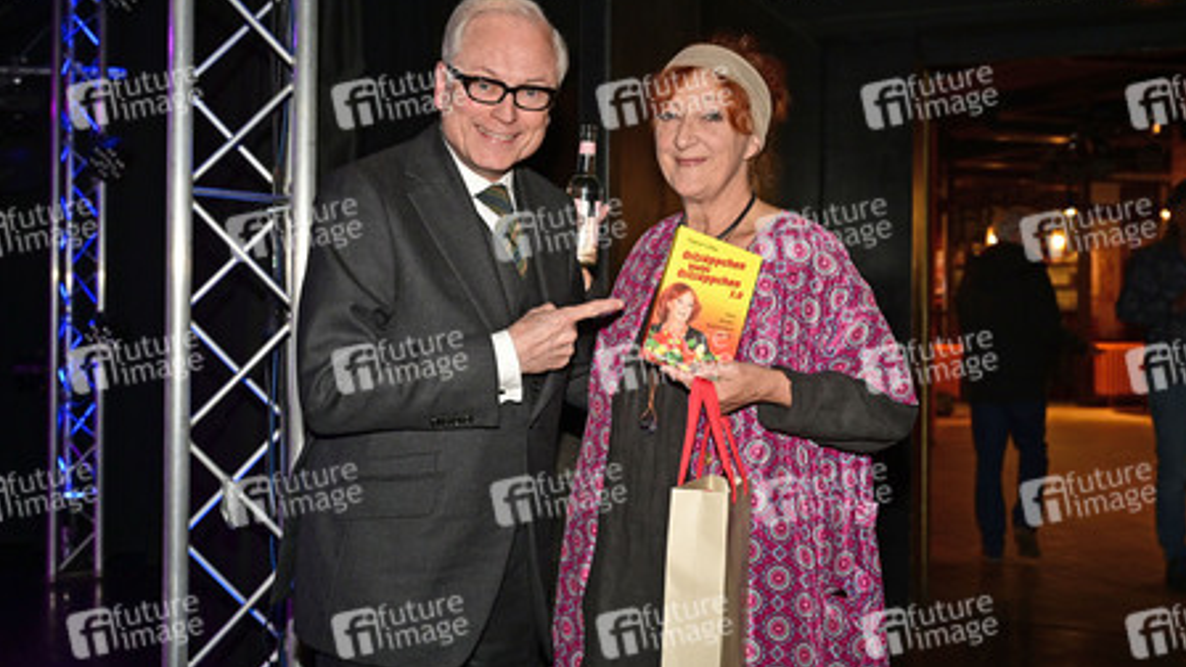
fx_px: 1258
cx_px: 594
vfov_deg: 29.7
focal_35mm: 40
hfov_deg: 50.5
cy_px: 296
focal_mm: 38
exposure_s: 1/200
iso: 2000
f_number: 4
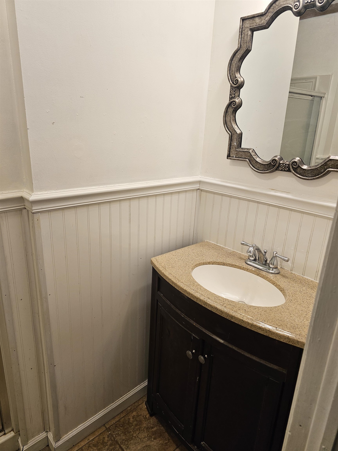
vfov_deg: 73.9
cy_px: 226
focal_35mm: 23
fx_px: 299
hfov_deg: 58.9
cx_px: 169
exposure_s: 1/120
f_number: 1.7
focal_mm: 6.3
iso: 80
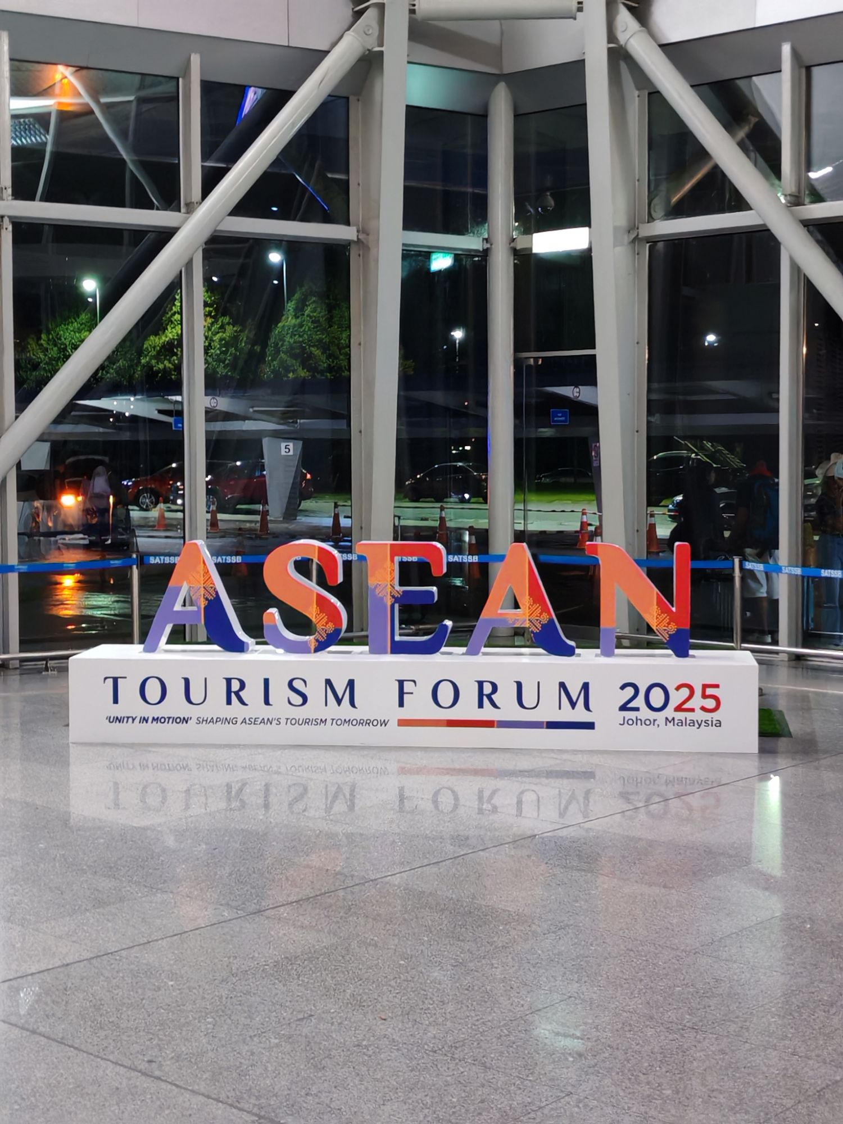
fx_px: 1753
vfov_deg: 35.5
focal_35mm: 54
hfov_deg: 27.0
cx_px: 422
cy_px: 562
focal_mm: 5.52
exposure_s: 1/40
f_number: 1.95
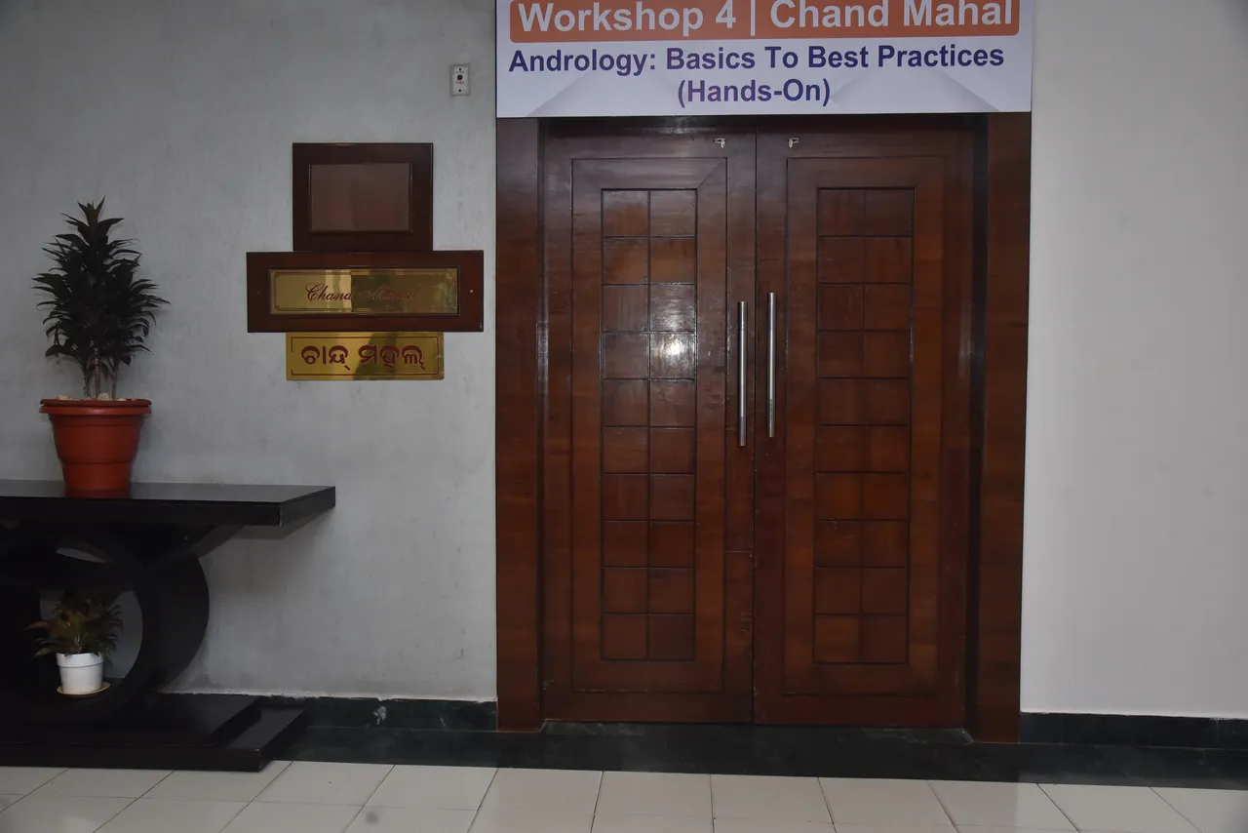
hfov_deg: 61.9
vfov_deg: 43.6
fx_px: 1040
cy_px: 416
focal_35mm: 30
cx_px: 624
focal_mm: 30
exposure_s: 1/125
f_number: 6.3
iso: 1250
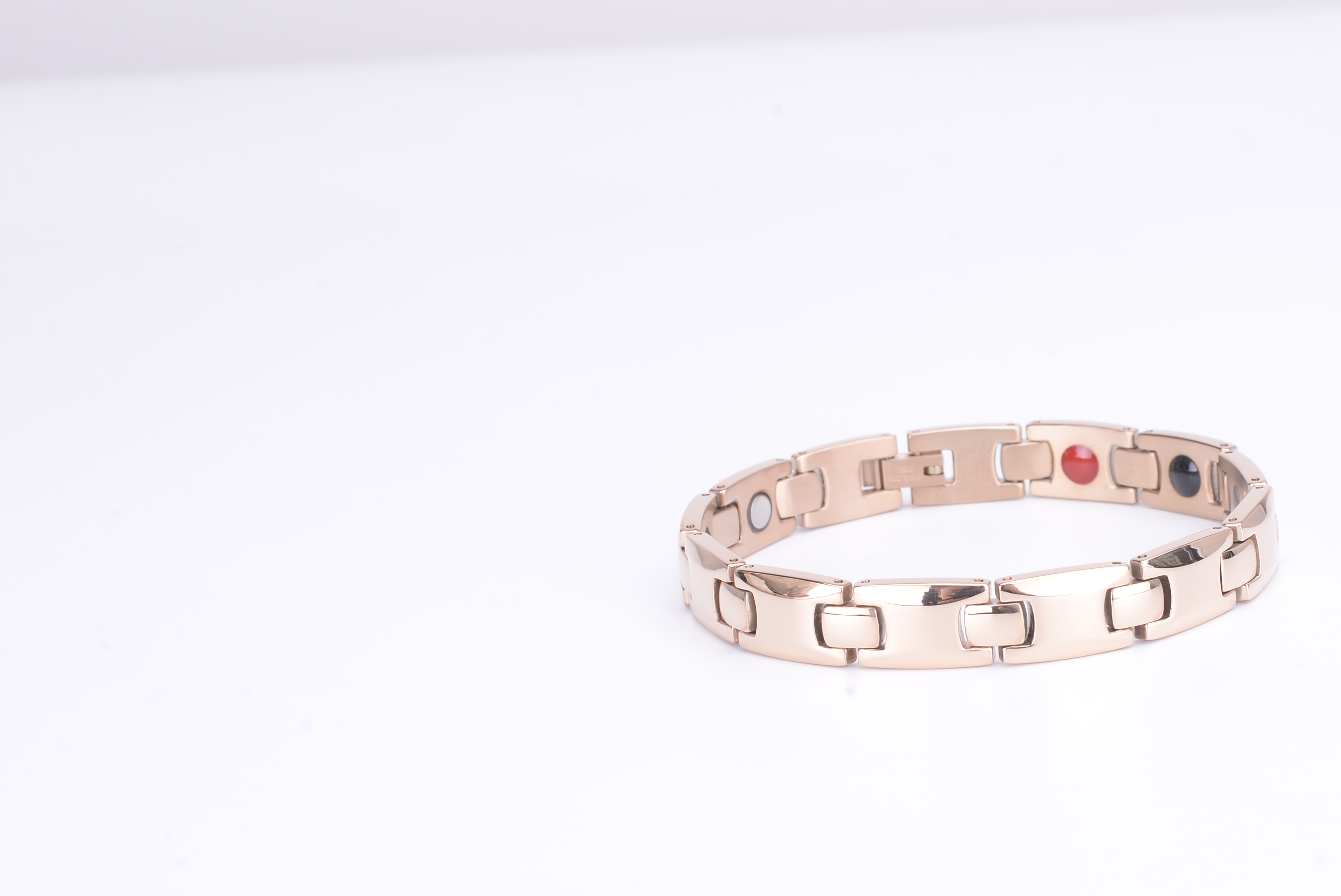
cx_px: 1012
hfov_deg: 23.4
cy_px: 618
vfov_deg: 15.9
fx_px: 3205
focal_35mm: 86
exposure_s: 1/80
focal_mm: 50
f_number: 14
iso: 100
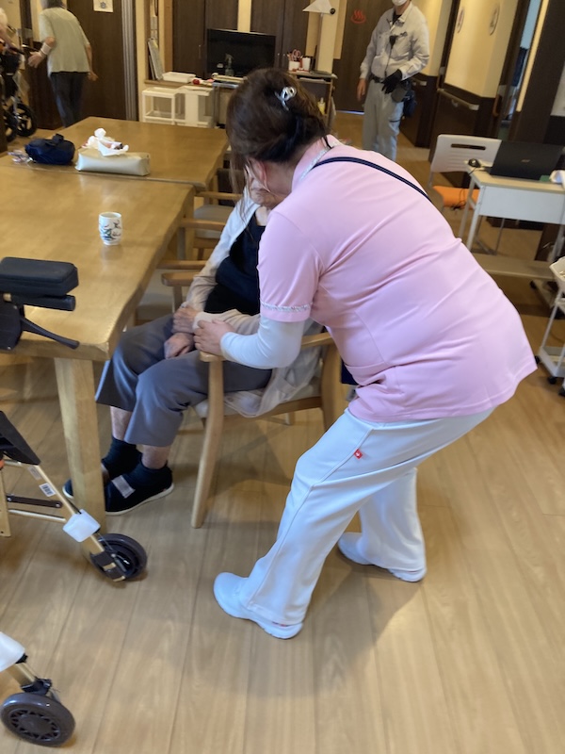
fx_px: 609
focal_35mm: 28
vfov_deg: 63.4
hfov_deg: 49.7
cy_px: 377
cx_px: 282
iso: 80
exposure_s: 1/60
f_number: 1.8
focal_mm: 3.99
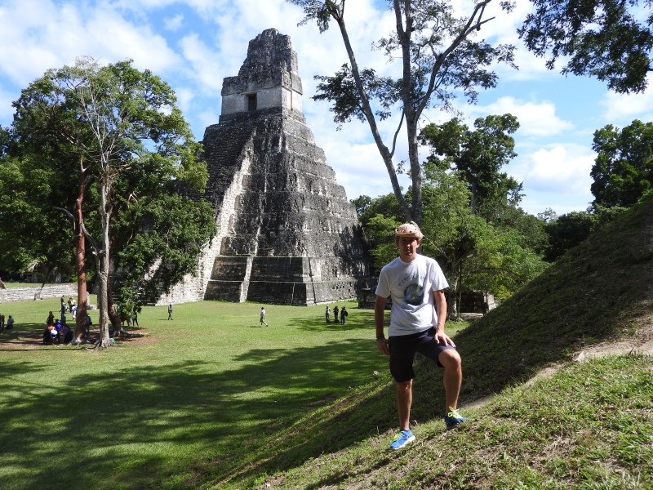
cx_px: 326
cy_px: 245
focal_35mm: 30
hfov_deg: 60.0
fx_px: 566
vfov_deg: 46.8
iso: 100
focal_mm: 5.4
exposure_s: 1/1000
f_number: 3.5
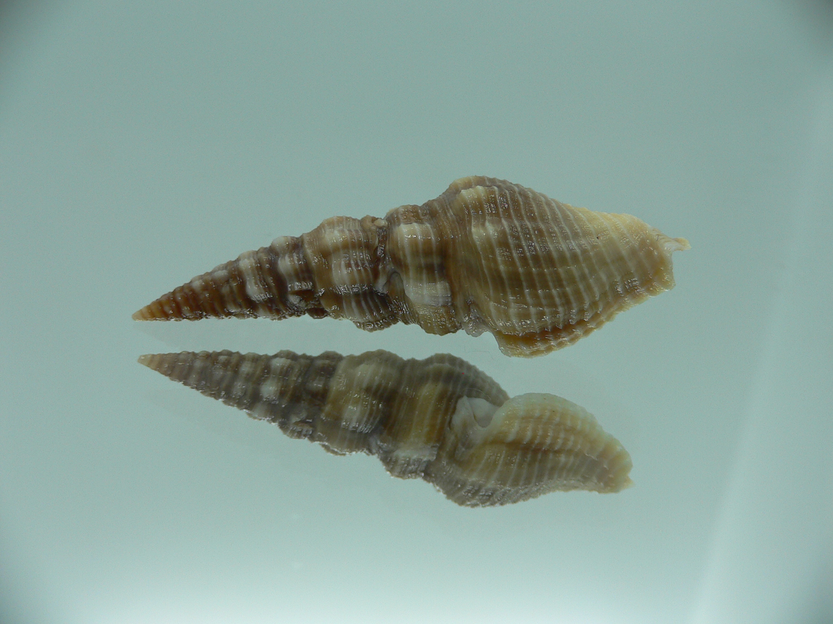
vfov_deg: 40.7
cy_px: 312
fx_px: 842
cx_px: 416
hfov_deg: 52.6
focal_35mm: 35
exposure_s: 1/60
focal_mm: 4.6
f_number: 2.8
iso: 80
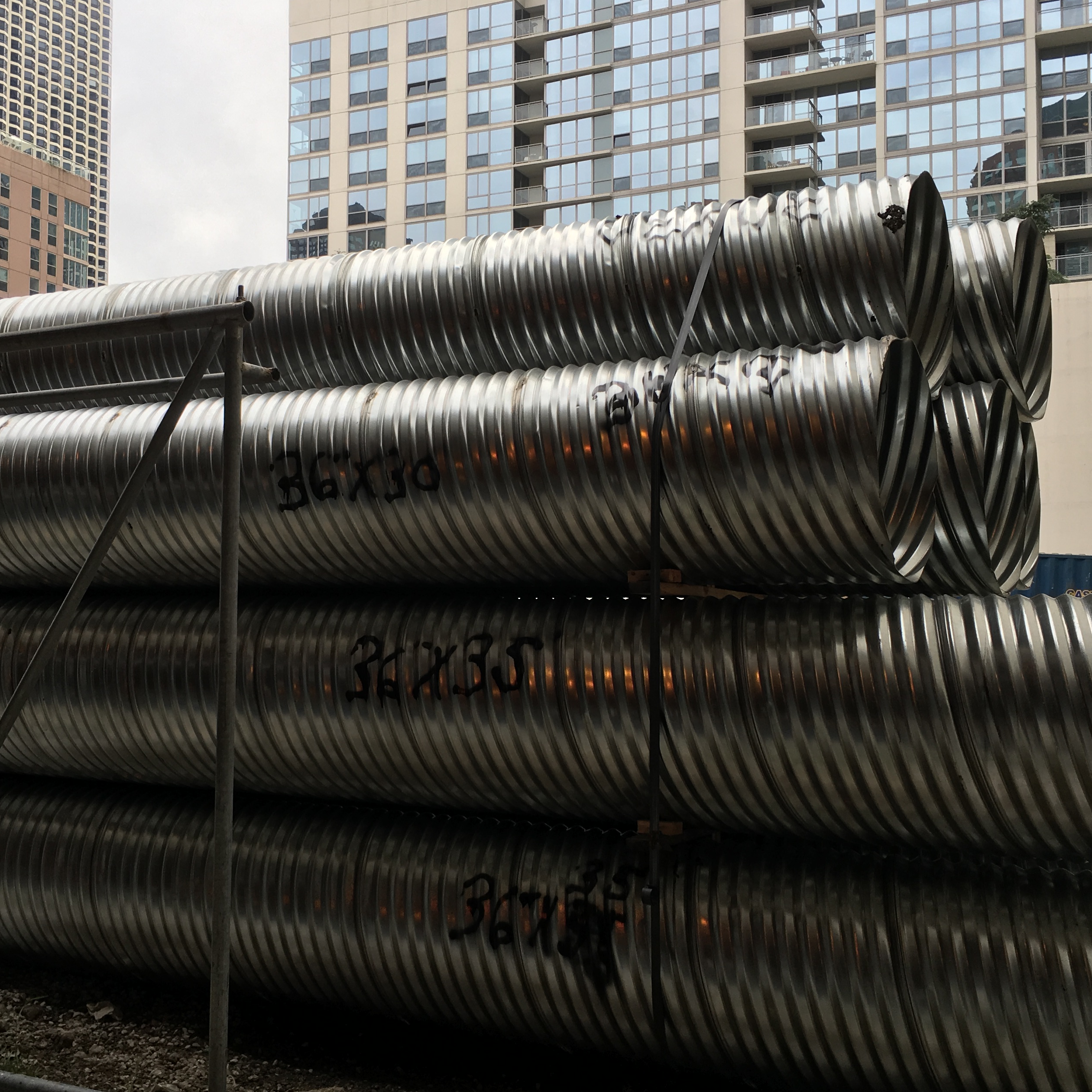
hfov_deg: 40.9
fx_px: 1463
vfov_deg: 40.9
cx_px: 491
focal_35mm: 41
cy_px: 535
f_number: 2.2
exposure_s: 1/455
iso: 25
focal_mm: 4.15
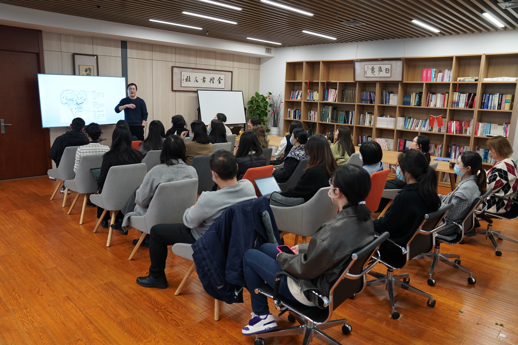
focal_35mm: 26
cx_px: 259
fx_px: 374
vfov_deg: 49.6
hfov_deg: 69.4
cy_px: 172
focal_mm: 26
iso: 640
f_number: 3.5
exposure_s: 1/80
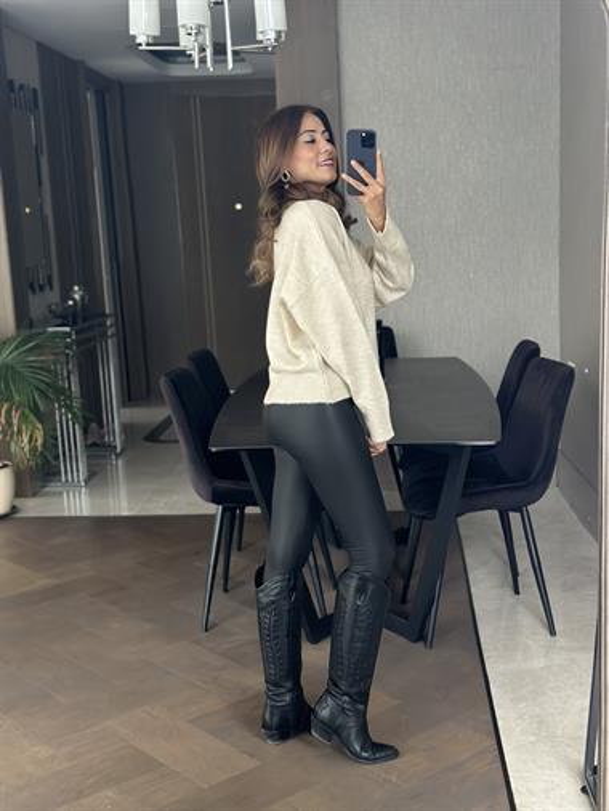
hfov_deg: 30.3
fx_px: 1125
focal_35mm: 48
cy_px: 406
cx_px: 304
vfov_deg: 39.6
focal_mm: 6.86
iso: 320
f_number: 1.78
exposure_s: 1/46
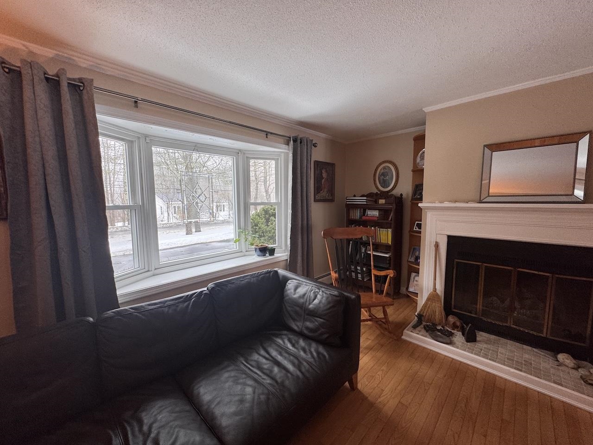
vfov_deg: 85.7
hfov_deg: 102.1
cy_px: 222
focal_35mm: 14
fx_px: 240
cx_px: 296
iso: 125
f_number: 2.2
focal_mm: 2.22
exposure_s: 1/120
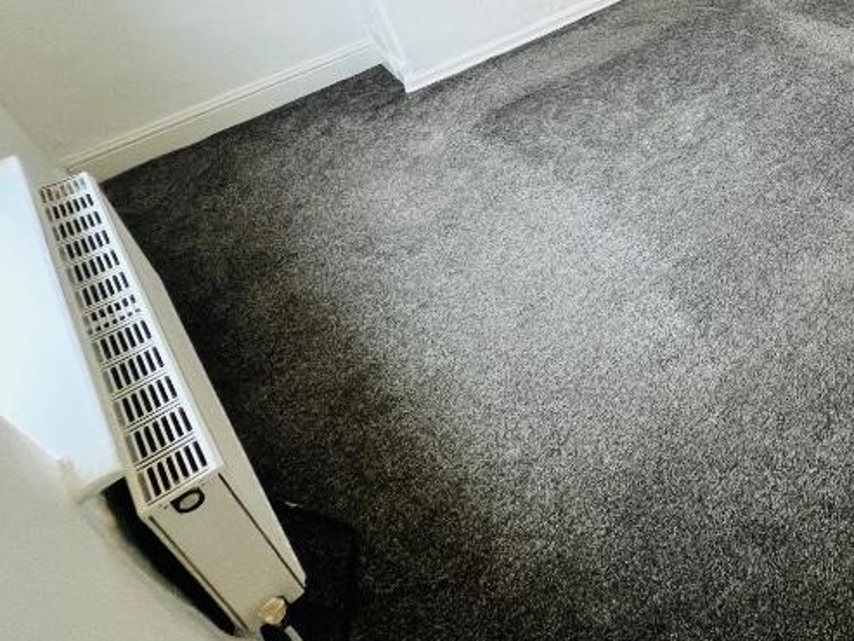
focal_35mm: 27
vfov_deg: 46.1
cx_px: 859
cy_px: 55
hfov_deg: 51.8
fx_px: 666
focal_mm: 1.57
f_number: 1.8
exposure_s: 1/100
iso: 160
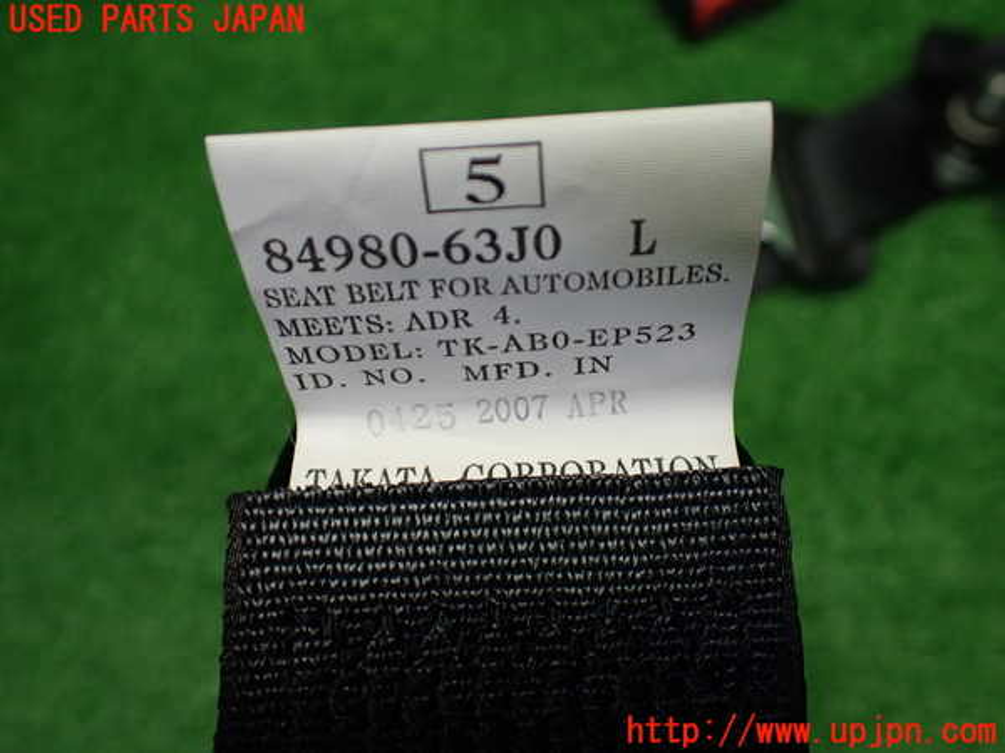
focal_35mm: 32
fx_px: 929
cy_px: 376
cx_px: 502
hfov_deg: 56.8
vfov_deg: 44.2
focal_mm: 5.79
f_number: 2.4
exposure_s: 1/125
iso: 320
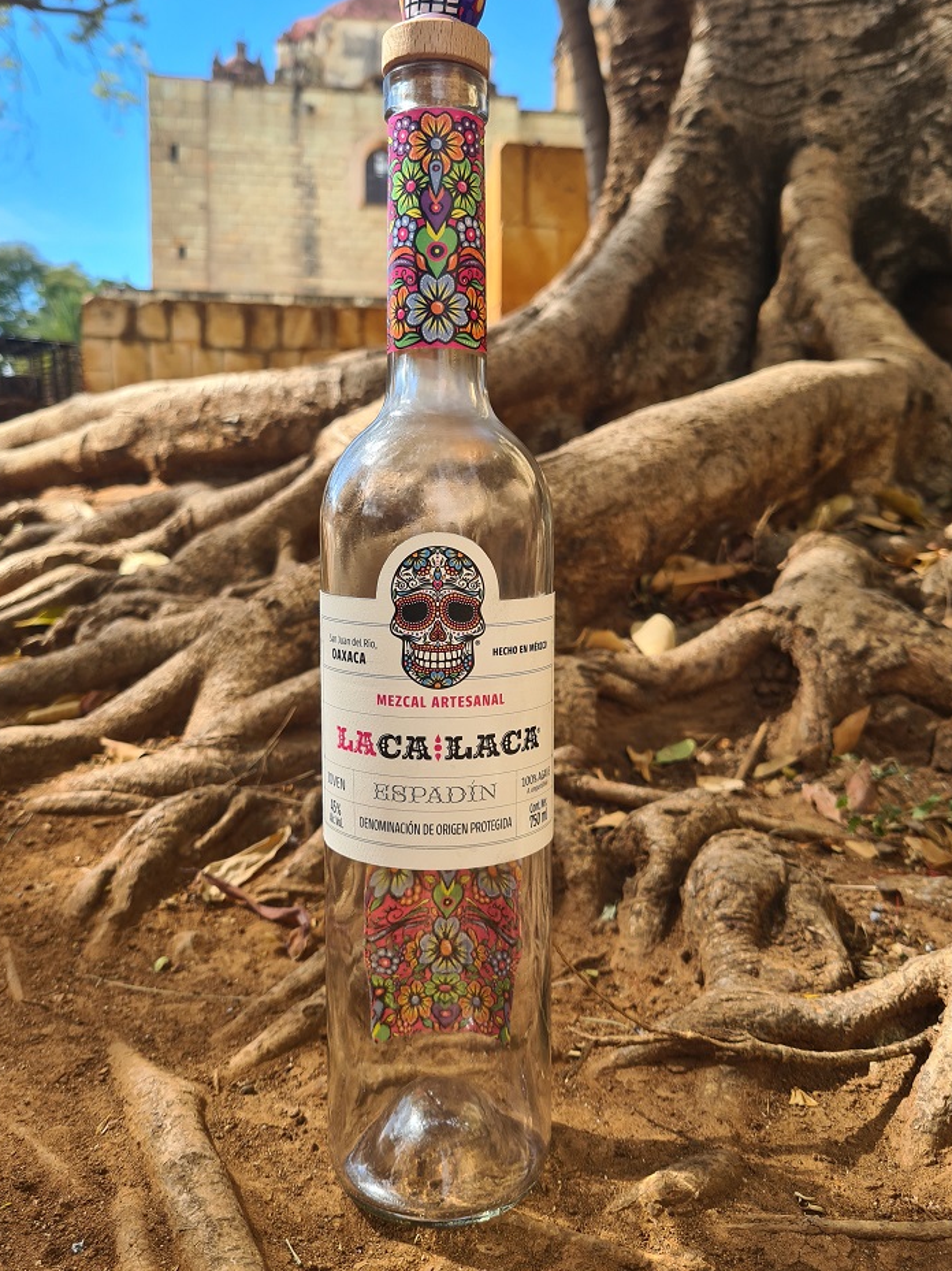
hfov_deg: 49.7
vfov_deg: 63.4
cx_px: 495
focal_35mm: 28
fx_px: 1027
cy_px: 609
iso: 50
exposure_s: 1/828
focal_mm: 5.4
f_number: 1.8
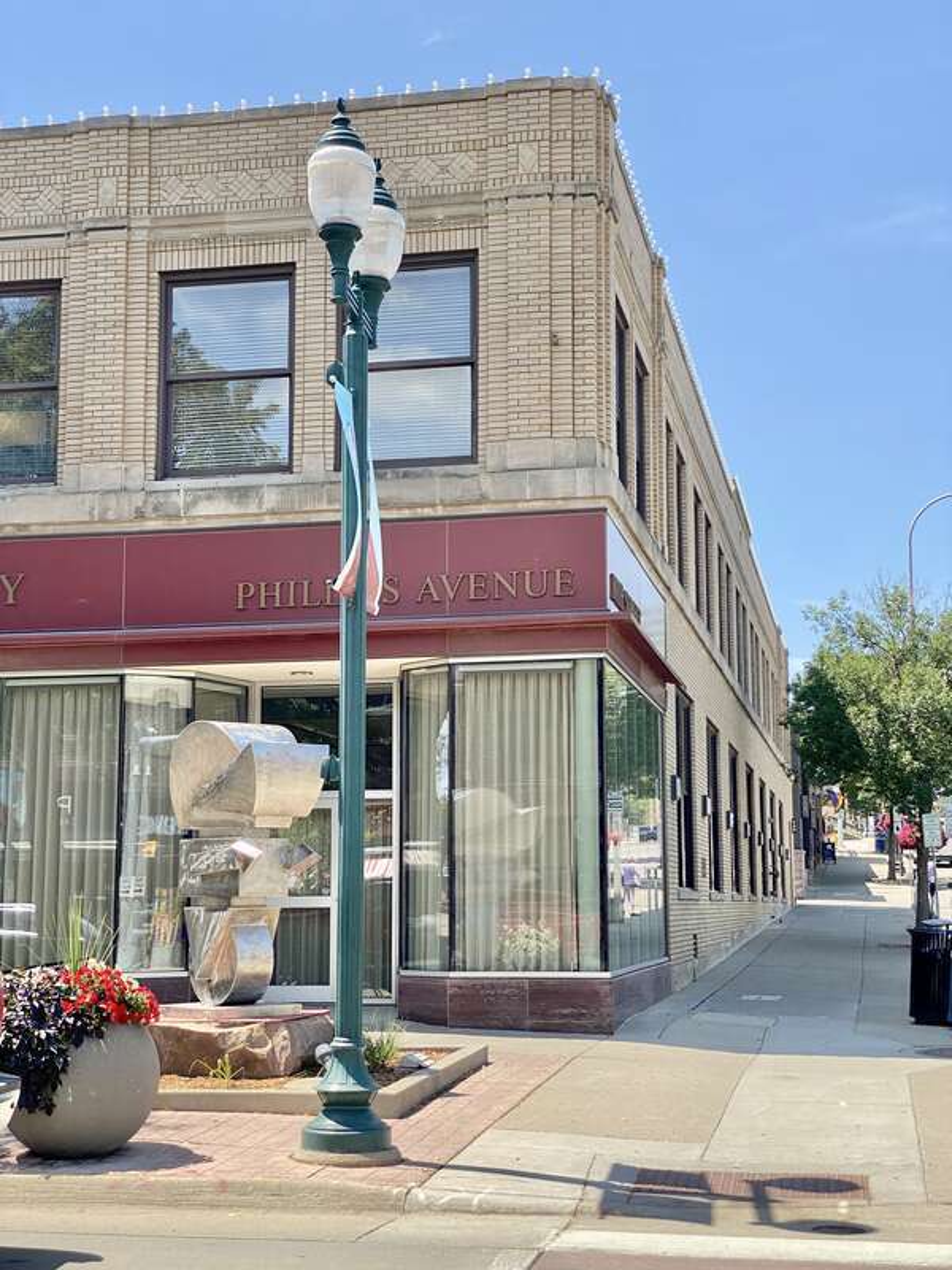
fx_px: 1907
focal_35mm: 52
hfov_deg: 28.0
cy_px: 635
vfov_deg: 36.8
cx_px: 476
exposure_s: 1/631
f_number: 2
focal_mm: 6
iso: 20
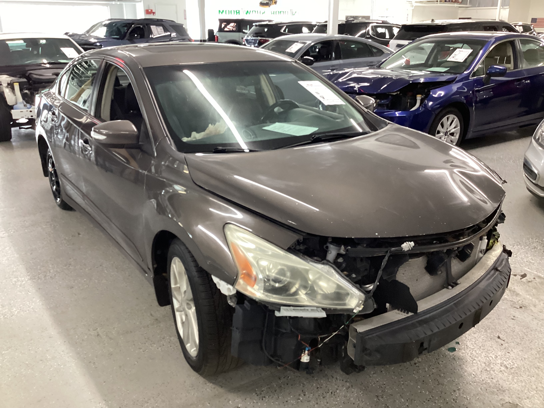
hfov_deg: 58.4
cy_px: 204
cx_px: 272
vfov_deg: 45.4
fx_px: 487
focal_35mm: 31
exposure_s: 1/50
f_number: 2.4
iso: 250
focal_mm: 3.3
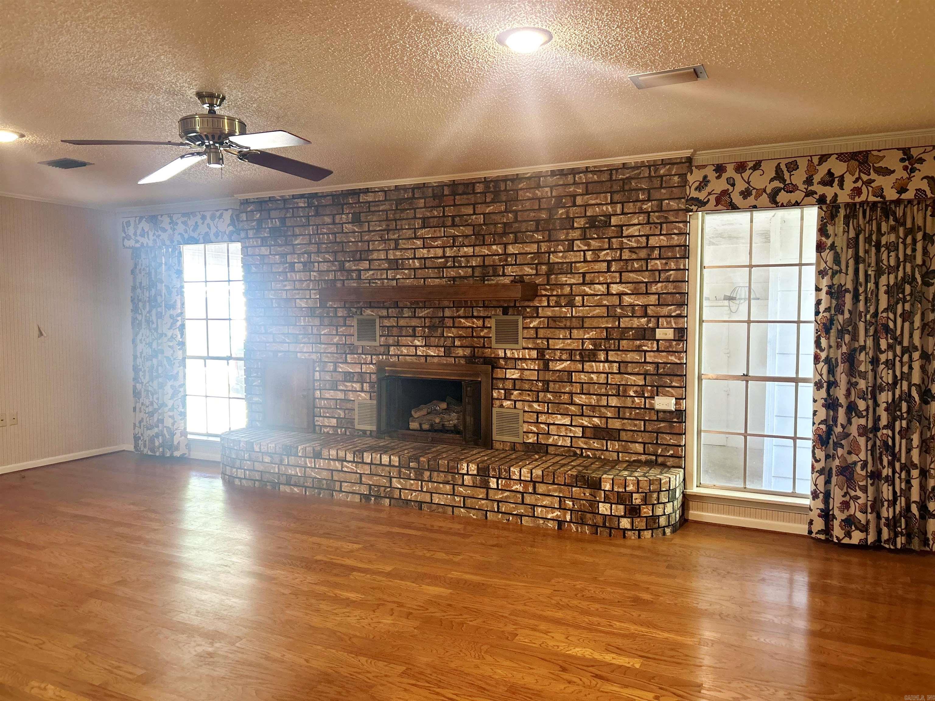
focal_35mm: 26
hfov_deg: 67.3
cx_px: 468
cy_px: 350
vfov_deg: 53.1
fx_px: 702
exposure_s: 1/60
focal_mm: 5.7
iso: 200
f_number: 1.5
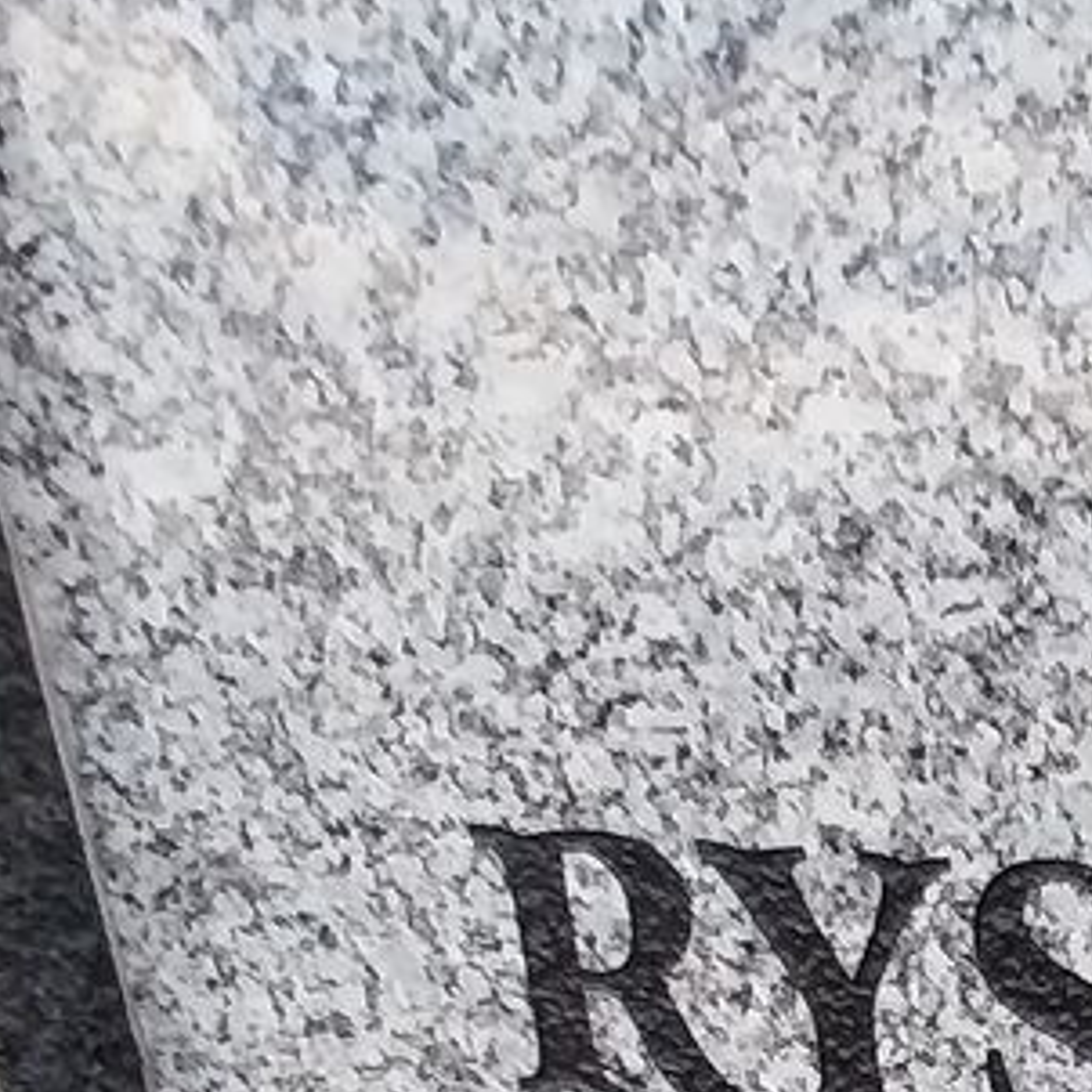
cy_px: 1660
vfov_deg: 25.5
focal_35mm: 49
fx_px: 1749
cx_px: 1613
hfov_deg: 26.1
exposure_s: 1/296
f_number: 2.2
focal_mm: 1.13
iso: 64
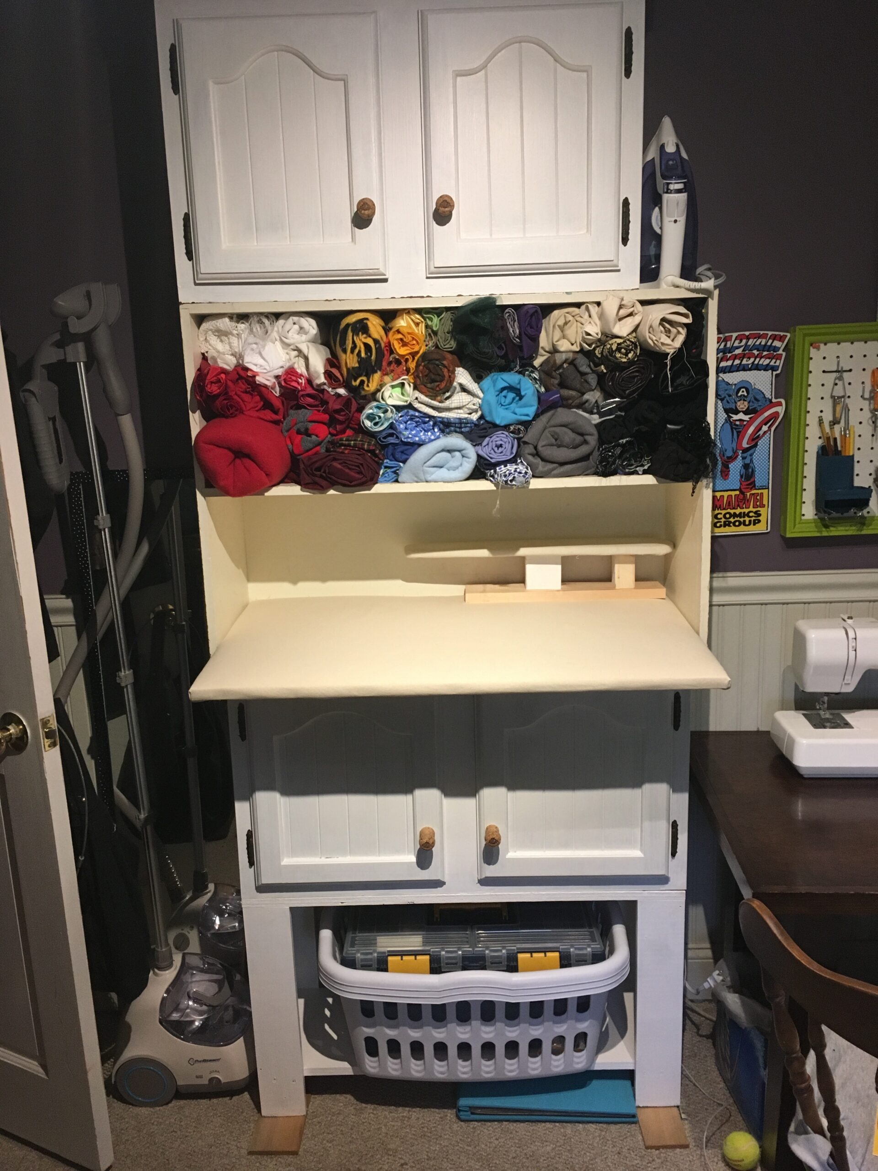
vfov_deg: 61.7
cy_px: 586
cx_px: 439
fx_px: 981
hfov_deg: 48.2
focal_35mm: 29
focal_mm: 4.15
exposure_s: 1/30
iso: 125
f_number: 2.2
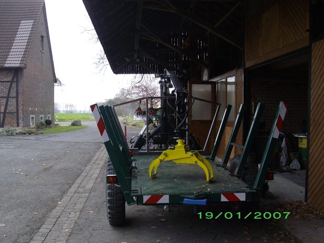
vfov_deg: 39.7
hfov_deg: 51.4
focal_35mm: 36
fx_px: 337
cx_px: 162
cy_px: 122
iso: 160
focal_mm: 6
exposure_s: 1/200
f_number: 2.7
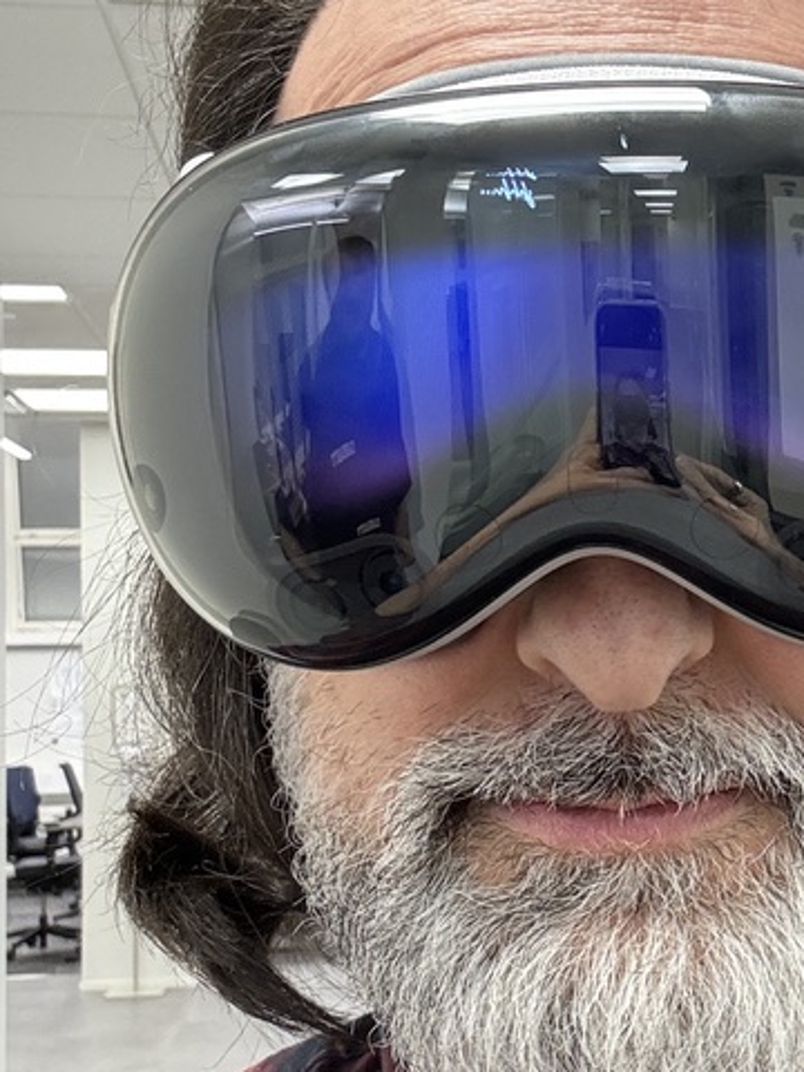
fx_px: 1982
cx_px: 679
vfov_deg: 30.2
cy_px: 630
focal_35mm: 64
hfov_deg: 22.5
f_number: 1.9
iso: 125
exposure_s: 1/50
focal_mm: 2.69
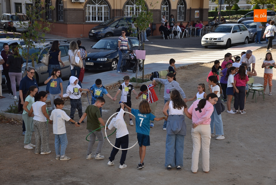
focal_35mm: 75
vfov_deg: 18.2
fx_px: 575
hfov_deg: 27.0
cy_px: 92
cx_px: 138
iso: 100
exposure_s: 1/400
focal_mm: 50
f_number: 4.8
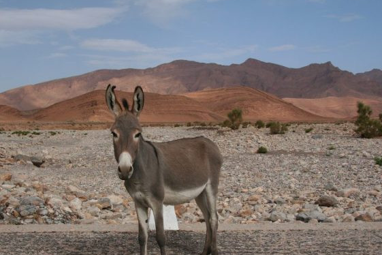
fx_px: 552
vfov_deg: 25.9
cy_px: 164
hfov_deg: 38.1
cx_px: 163
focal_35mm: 52
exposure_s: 1/500
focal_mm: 24
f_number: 7.1
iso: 400
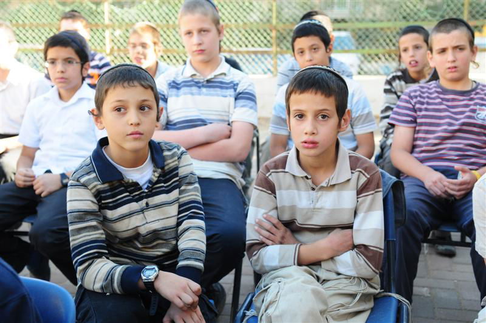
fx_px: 708
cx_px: 243
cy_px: 162
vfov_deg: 25.7
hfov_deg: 37.9
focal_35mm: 52
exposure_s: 1/200
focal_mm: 35
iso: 400
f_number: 3.5
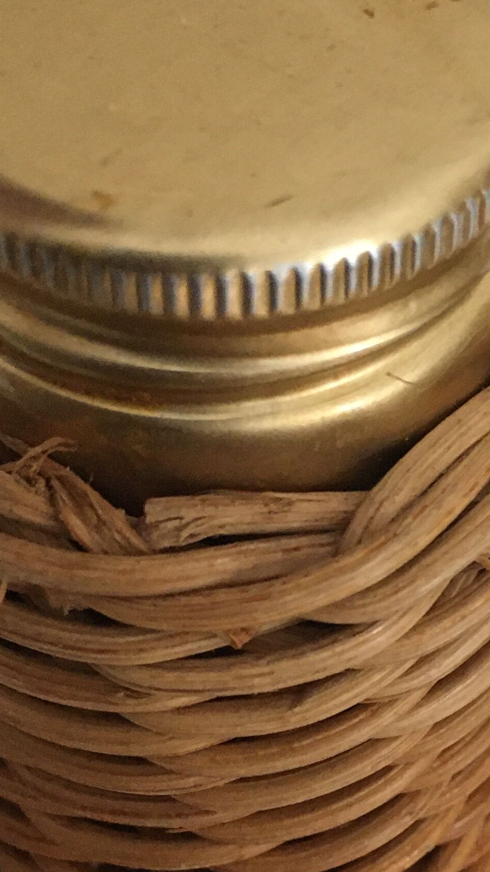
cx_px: 355
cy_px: 669
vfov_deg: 27.8
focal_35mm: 75
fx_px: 1733
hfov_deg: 16.0
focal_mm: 4.15
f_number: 2.2
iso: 200
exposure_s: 1/30
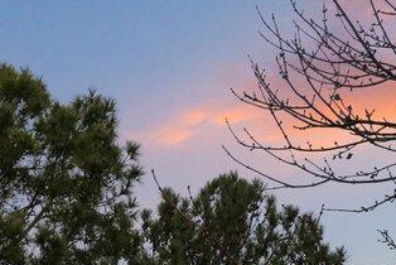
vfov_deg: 7.2
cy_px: 847
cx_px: -474
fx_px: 1831
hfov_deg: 10.9
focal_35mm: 166
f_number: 8
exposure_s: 1/160
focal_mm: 25.5
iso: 400
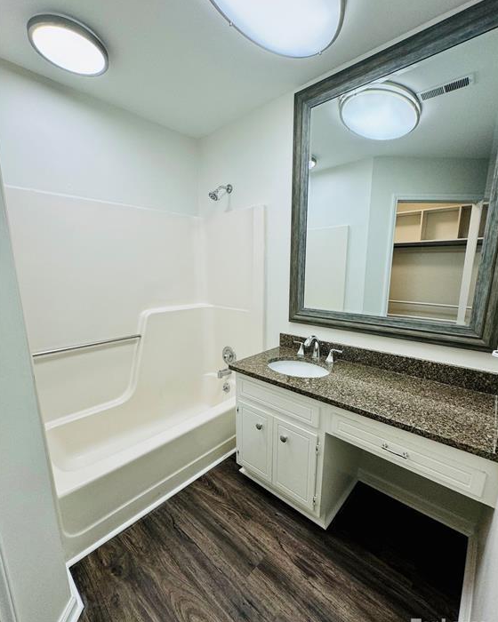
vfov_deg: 96.7
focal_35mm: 15
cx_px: 251
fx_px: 276
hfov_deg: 84.0
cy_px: 324
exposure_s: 1/120
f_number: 2.2
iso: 100
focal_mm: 2.22
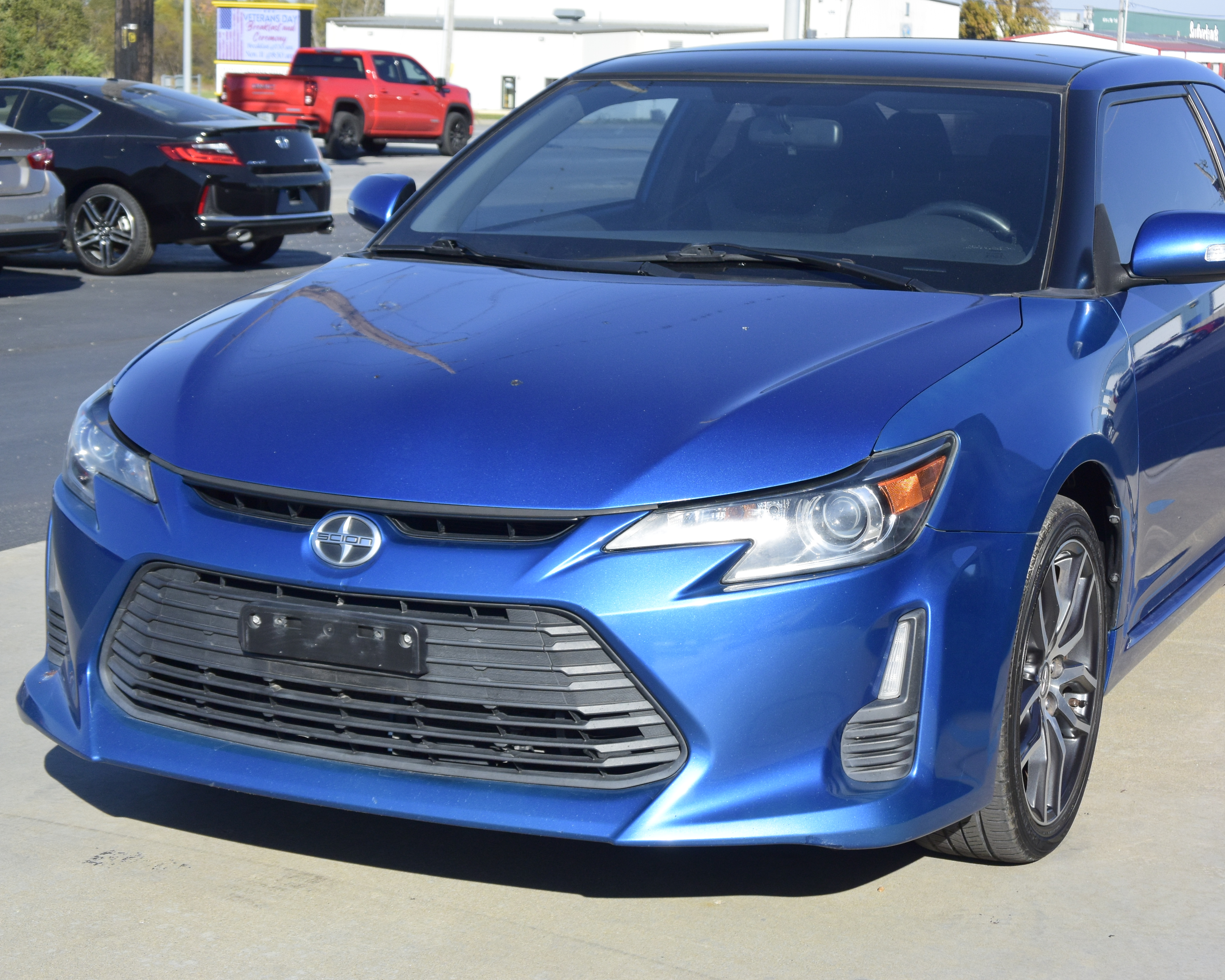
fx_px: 2357
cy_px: 496
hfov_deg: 29.1
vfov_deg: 23.5
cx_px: 686
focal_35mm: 65
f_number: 4.8
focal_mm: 21.4
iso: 160
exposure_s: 1/640
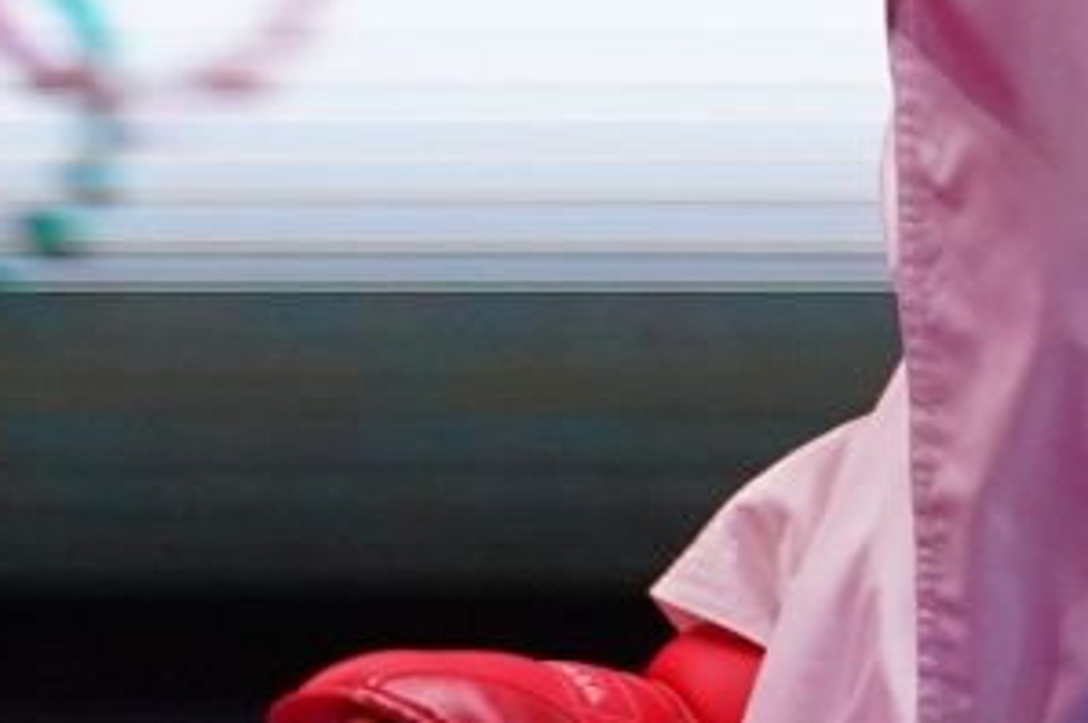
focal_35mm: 1161
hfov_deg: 1.8
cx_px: 1599
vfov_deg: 1.2
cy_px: -1442
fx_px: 35049
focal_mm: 192
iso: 2500
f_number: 2.8
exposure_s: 1/1000
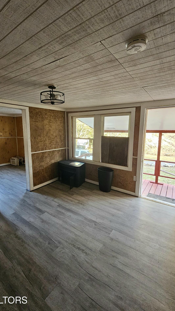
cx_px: 81
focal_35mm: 15
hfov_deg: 70.4
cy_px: 151
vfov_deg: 103.0
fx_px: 124
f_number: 2.2
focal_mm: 2.2
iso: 400
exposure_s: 1/60.2
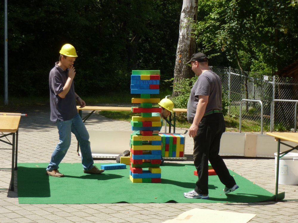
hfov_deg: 23.8
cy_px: 112
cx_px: 149
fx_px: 706
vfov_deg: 18.0
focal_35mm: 82
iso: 100
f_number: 4.8
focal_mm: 14.8
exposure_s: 1/320
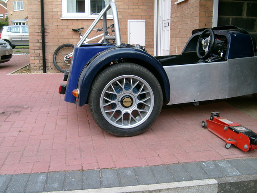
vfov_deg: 40.7
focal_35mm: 35
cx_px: 128
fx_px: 260
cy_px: 96
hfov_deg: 52.6
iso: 80
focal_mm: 5.8
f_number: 2.8
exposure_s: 1/250
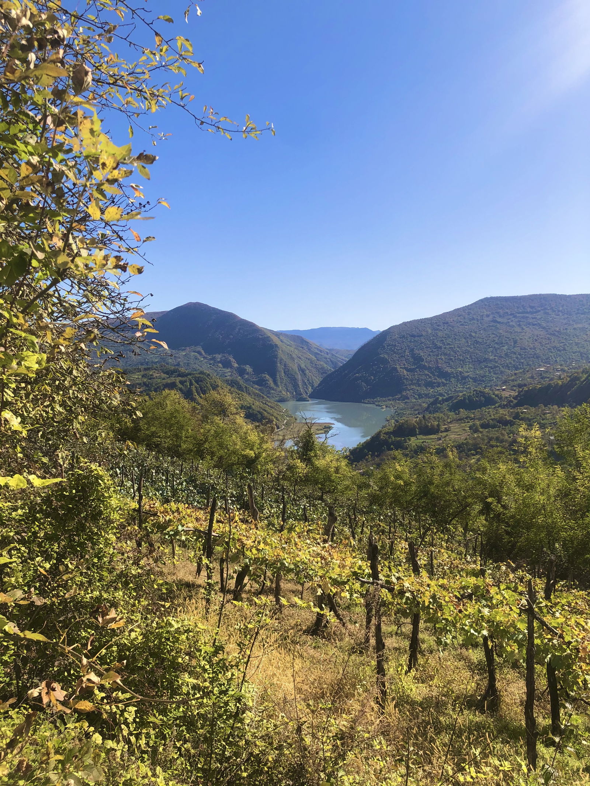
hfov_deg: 49.7
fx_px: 636
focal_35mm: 28
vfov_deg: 63.4
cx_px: 295
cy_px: 393
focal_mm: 4
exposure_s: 1/1845
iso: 20
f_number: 1.8
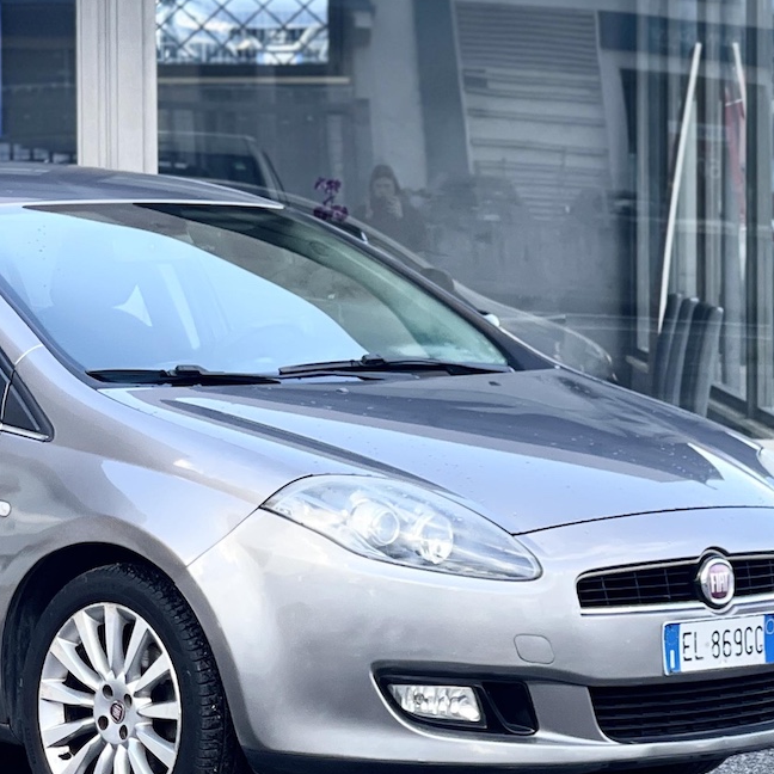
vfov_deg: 12.8
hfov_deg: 12.7
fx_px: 3440
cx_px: 89
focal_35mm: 136
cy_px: 481
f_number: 2.2
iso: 32
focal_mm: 7.5
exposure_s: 1/121
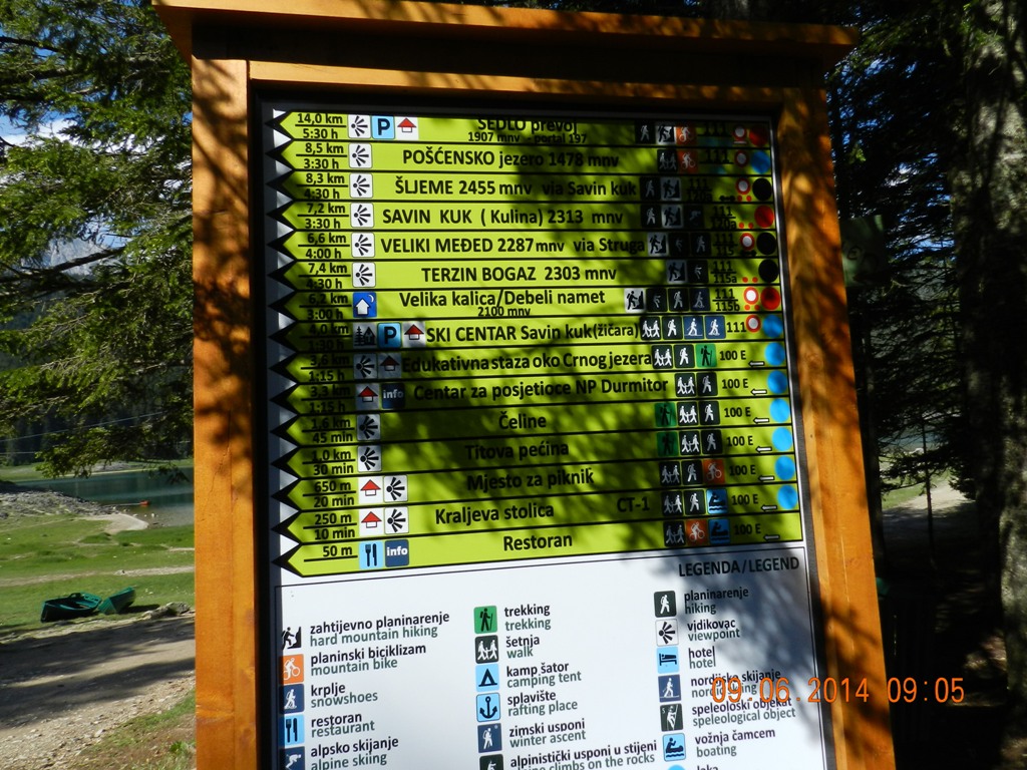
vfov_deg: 58.9
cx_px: 514
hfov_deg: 73.9
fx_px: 682
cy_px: 385
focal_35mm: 23
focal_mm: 4
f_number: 4.5
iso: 160
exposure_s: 1/800
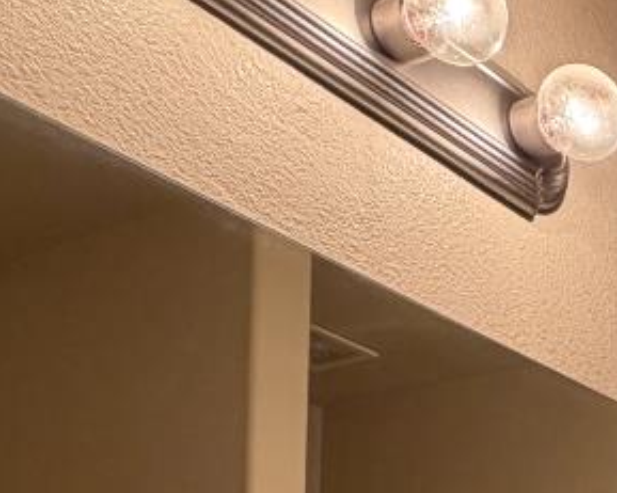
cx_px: 980
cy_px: 789
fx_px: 1296
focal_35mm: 71
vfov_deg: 18.5
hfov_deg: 21.4
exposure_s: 1/120
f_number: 2.2
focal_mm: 2.22
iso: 250
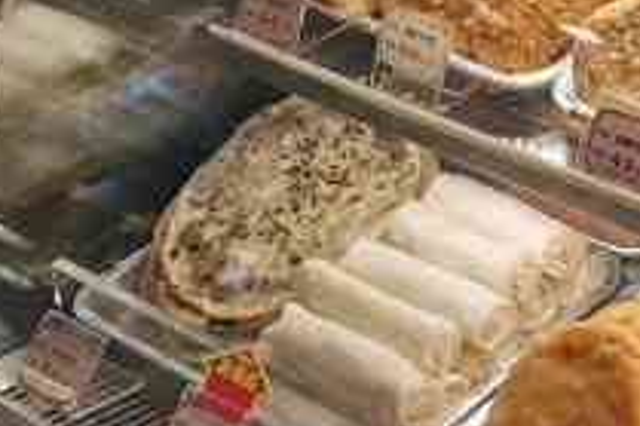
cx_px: 658
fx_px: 2149
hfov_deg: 16.5
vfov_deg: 10.9
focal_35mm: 121
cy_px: -222
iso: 50
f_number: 1.8
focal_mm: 4.75
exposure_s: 1/112
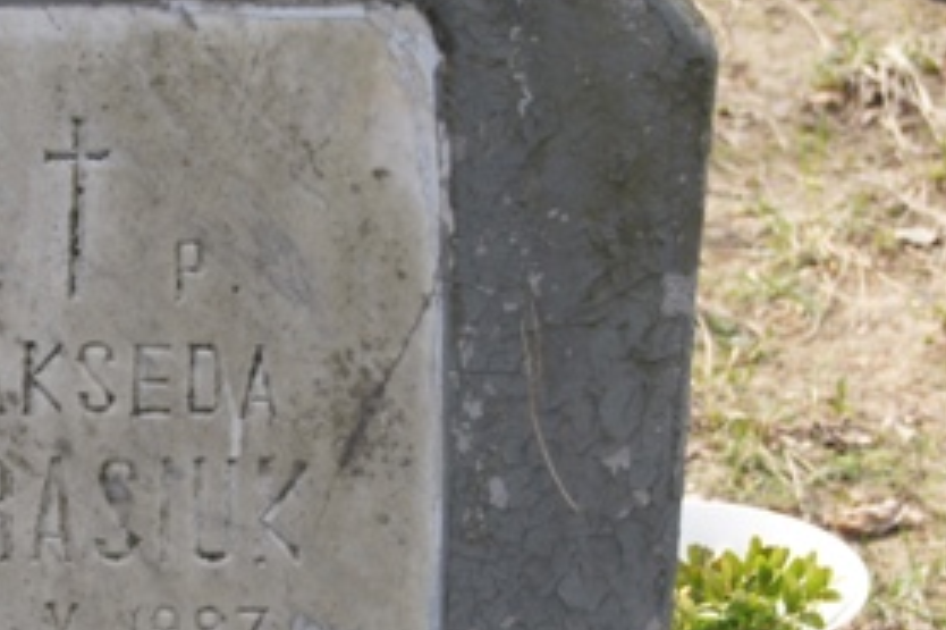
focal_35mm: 190
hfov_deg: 10.8
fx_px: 4994
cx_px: 85
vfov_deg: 7.2
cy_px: 620
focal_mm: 55
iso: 200
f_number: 7.1
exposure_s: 1/160
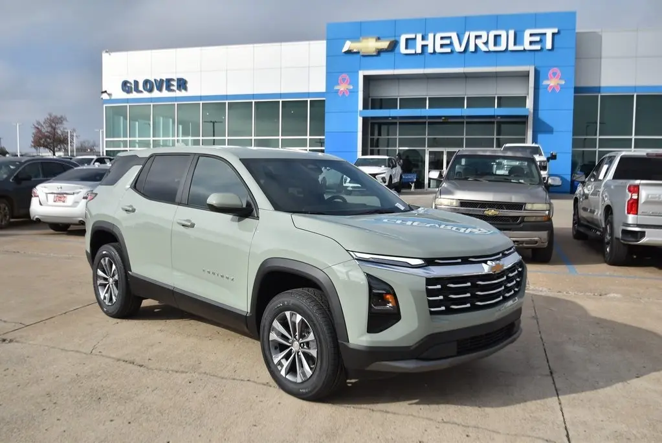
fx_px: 607
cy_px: 222
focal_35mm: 33
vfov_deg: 40.0
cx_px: 331
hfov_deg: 57.2
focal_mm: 22
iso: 100
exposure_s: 1/1000
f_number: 4.5
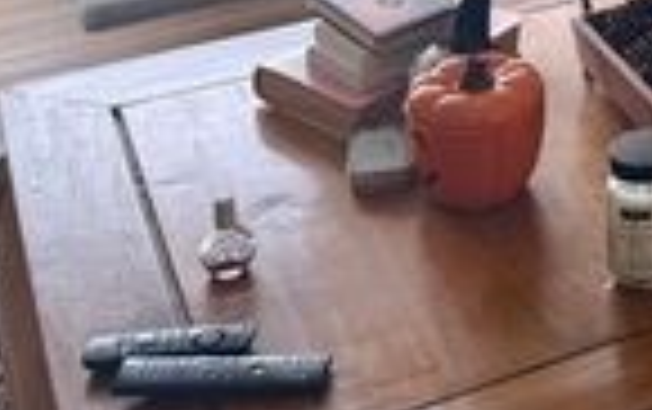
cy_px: -493
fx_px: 1850
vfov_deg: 11.1
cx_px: 1061
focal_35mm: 104
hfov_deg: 17.4
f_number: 1.78
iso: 100
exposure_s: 1/121
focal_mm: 6.76
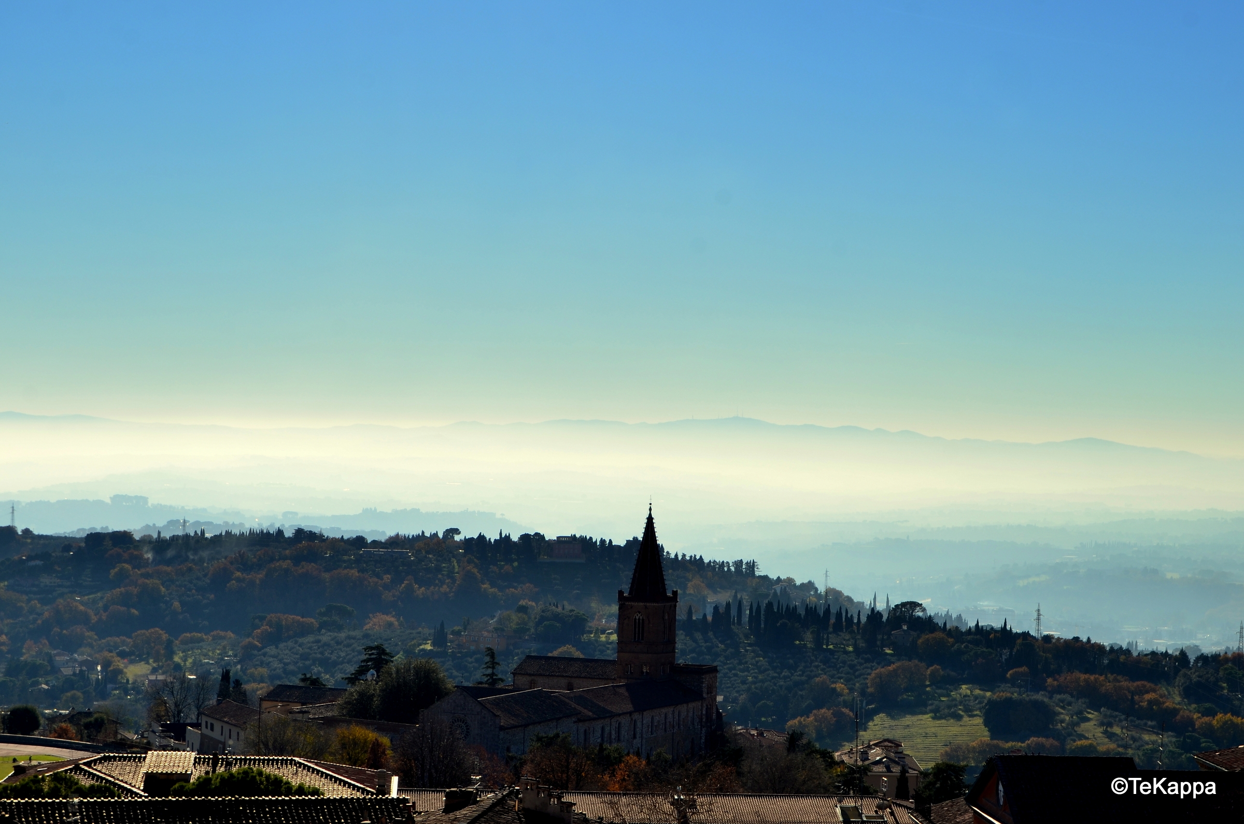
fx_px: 2380
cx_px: 622
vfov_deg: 19.6
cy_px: 412
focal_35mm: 69
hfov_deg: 29.3
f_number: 10
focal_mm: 46
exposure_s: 1/320
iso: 100
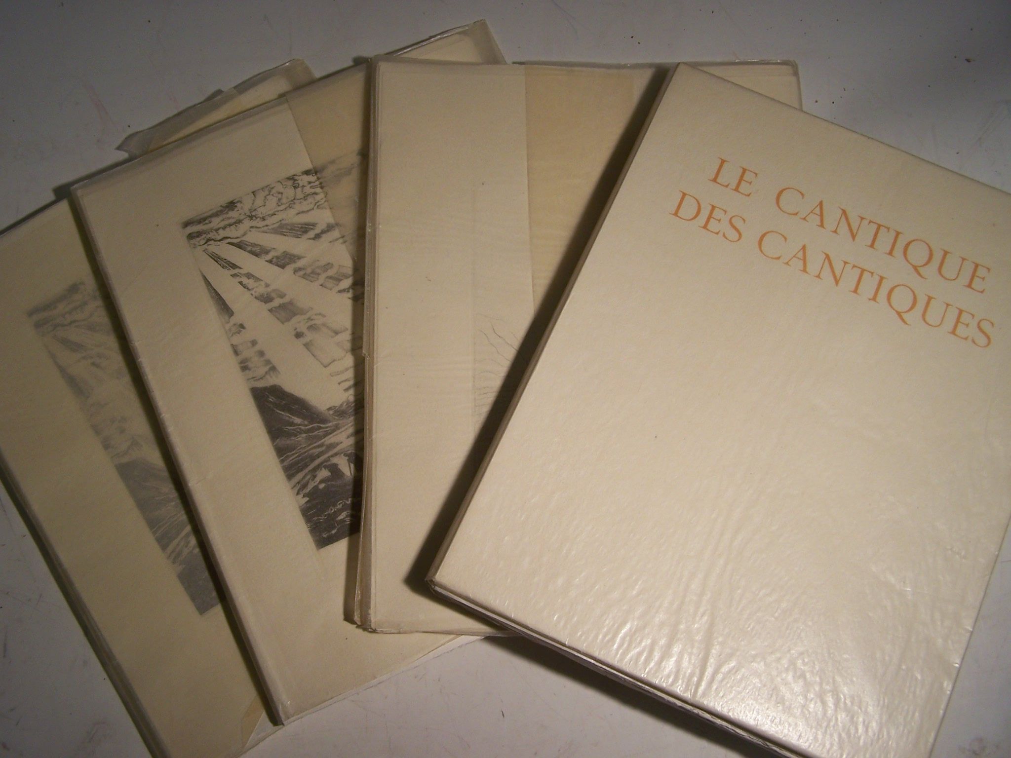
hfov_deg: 49.0
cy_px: 379
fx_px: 1110
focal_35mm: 38
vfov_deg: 37.7
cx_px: 506
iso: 80
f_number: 2.8
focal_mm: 6.3
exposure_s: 1/45
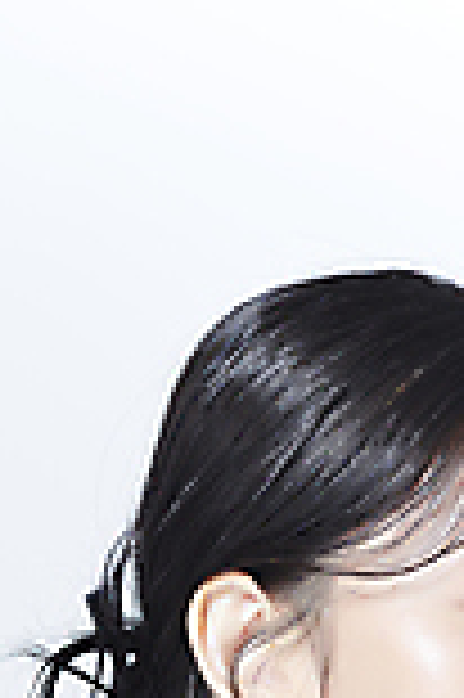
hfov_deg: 5.1
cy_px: 820
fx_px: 5251
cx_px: 327
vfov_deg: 7.5
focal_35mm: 271
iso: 64
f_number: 13
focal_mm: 105
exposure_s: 1/125
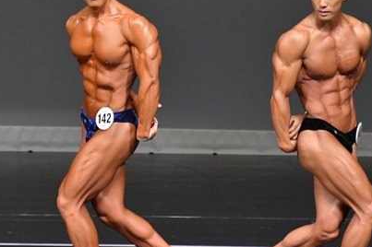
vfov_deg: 2.3
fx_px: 6257
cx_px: 123
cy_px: 100
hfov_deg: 3.4
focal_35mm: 606
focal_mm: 210
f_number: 5.6
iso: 4000
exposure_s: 1/400
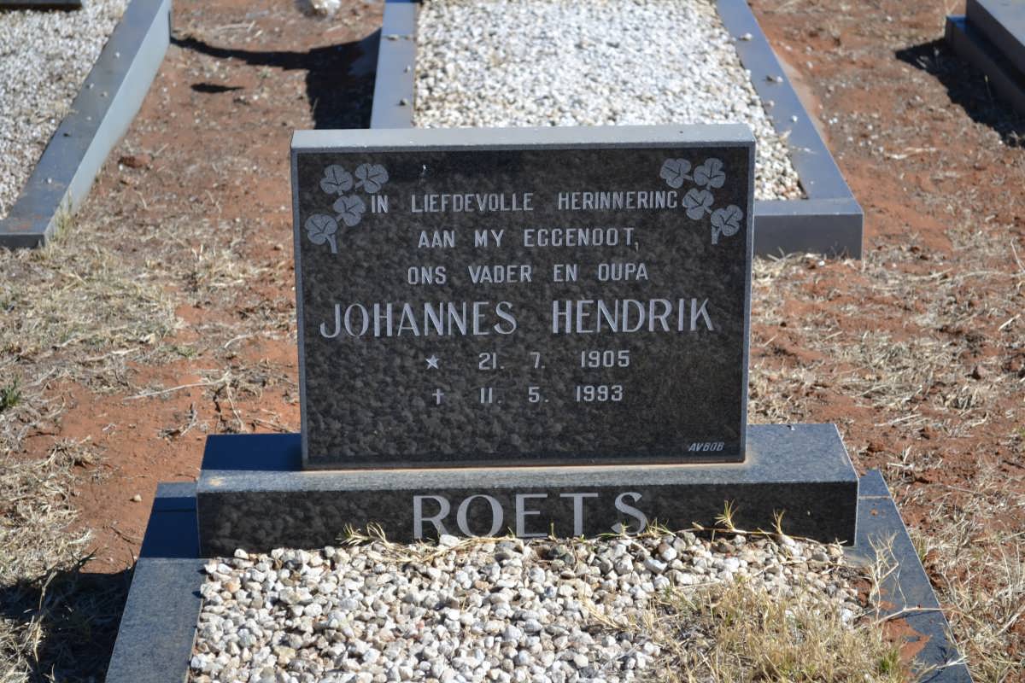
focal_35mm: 82
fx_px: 2349
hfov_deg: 24.6
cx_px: 512
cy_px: 342
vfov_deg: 16.6
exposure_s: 1/125
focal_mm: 55
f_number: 5.6
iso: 125
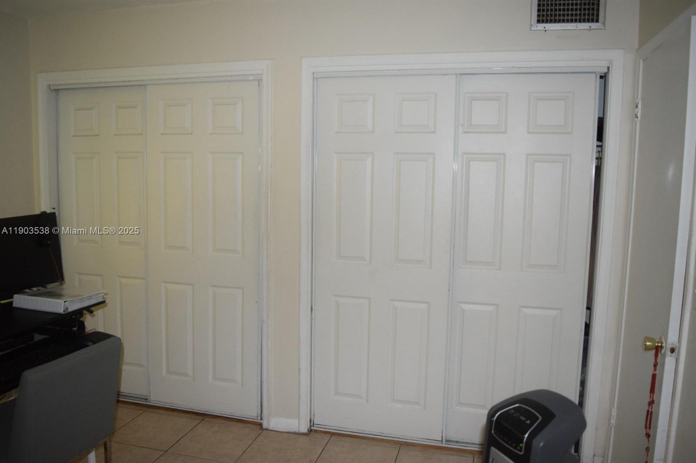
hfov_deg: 67.4
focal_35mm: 27
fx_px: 522
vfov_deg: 47.9
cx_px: 348
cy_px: 232
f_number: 3.5
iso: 2200
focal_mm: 18
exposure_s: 1/60
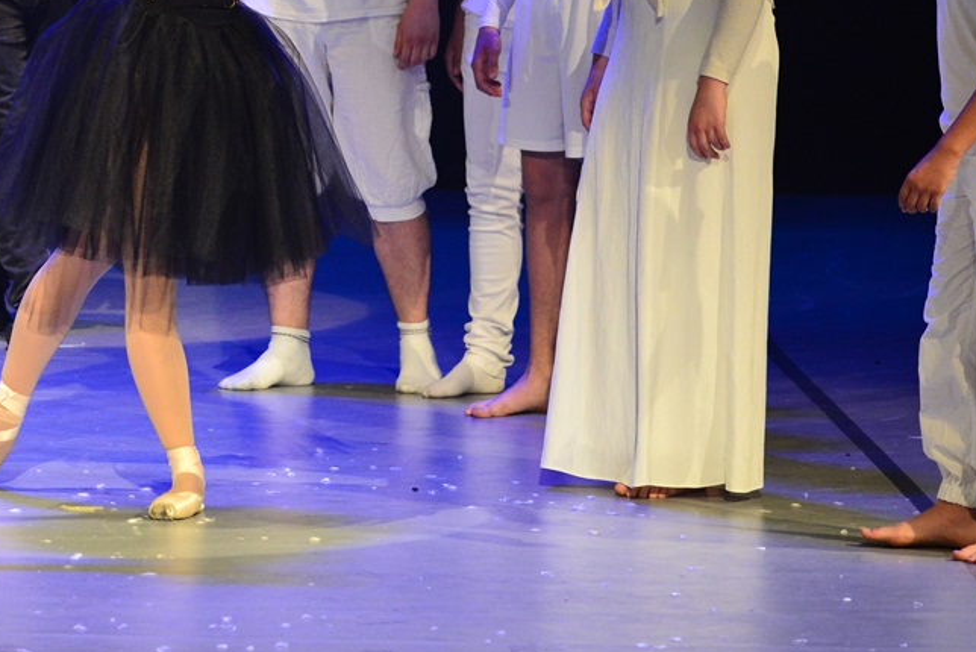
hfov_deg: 6.9
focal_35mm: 298
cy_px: -144
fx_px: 8082
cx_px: 147
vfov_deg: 4.6
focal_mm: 120
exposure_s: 1/160
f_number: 4.5
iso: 2500
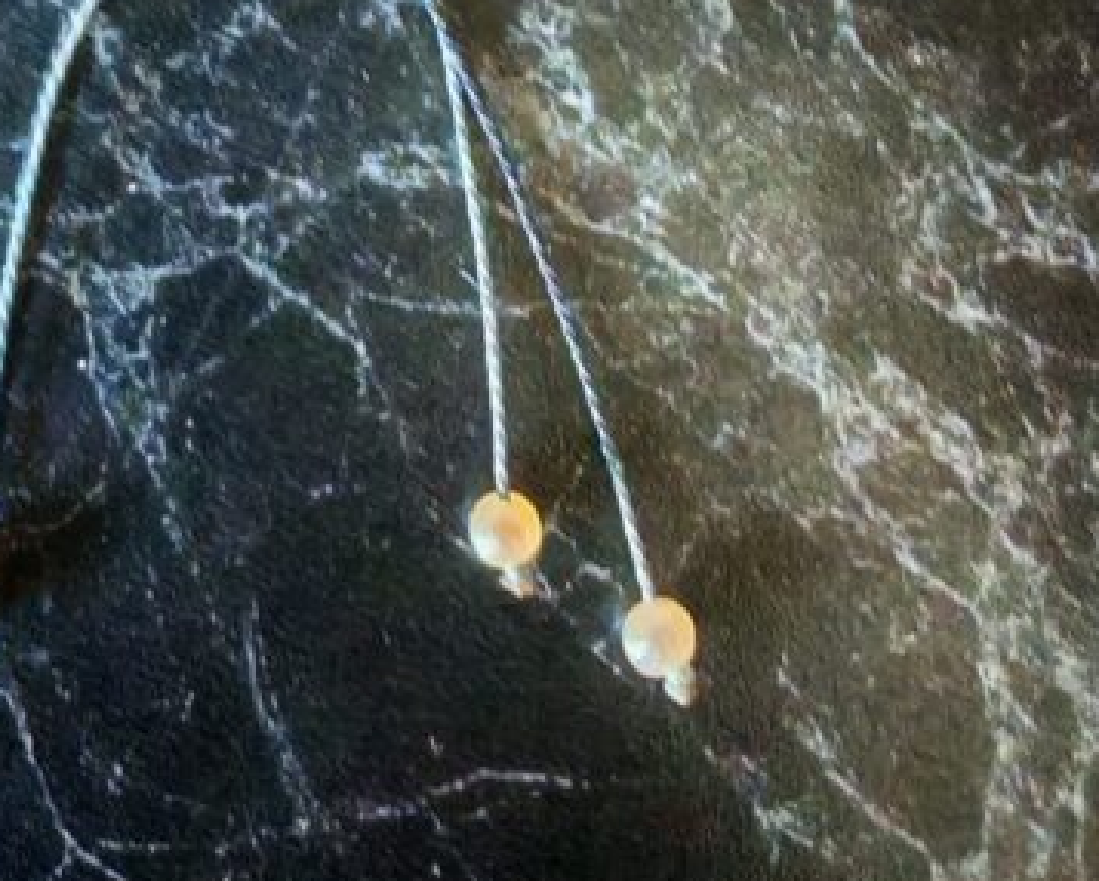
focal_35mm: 59
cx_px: 311
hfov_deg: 31.5
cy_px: -206
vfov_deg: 23.4
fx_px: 1920
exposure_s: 1/10
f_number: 2.2
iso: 800
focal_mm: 1.96
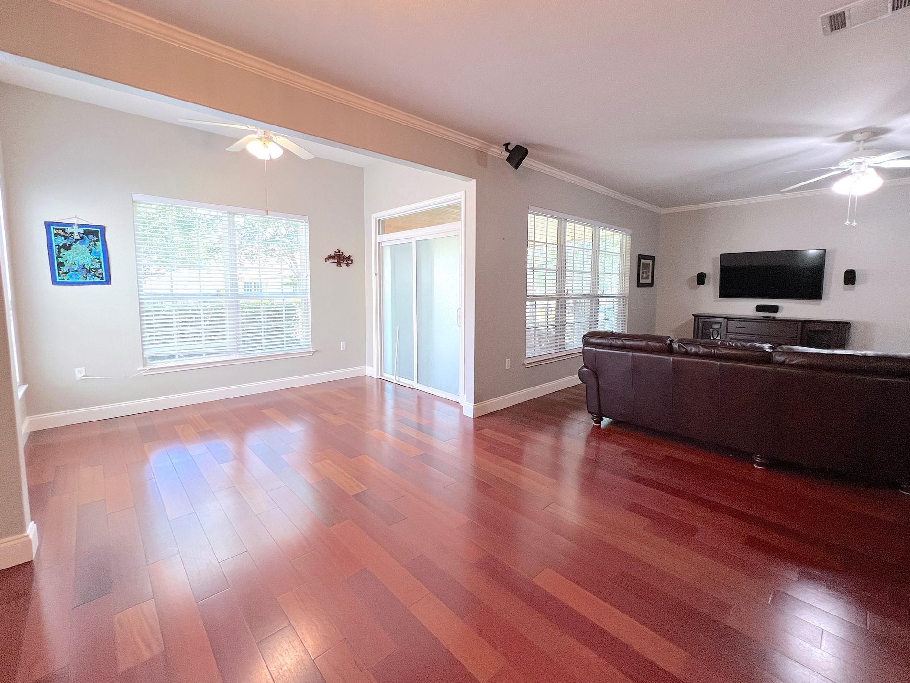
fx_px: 368
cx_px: 464
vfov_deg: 85.6
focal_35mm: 14
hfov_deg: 102.1
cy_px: 326
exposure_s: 1/120
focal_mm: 1.57
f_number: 1.8
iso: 125
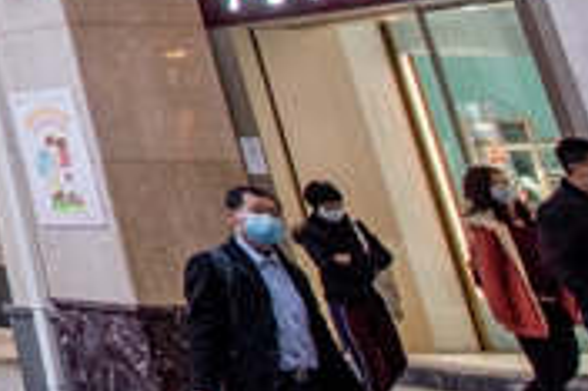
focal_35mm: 86
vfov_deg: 13.5
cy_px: -396
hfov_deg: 12.4
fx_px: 1403
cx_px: -1076
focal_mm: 14
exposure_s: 1/100
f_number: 8
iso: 640
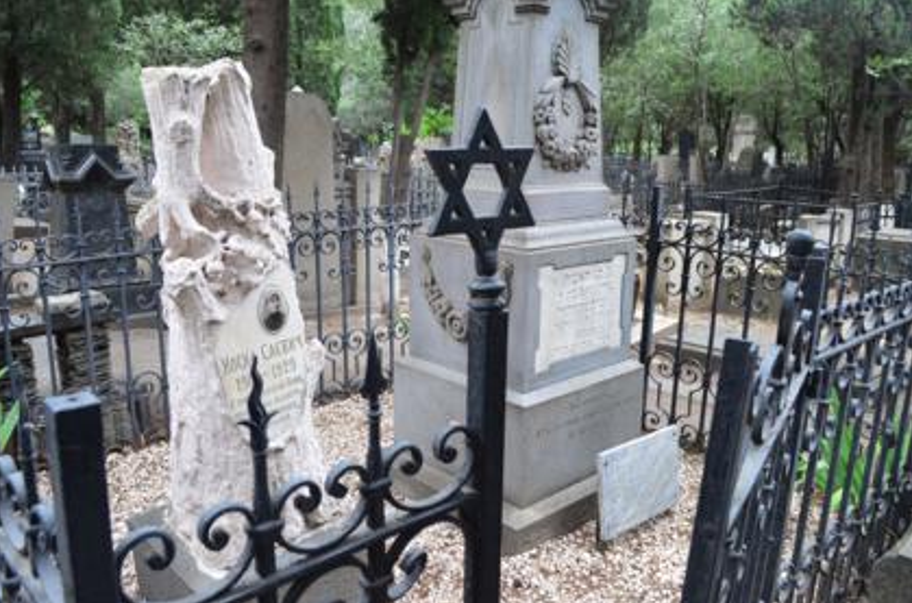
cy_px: 285
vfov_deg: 44.7
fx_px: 733
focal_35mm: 29
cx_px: 466
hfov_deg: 63.8
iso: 360
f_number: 5.6
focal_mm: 18
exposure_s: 1/40
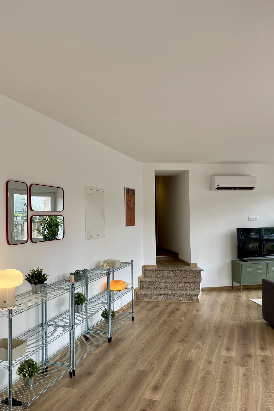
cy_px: 211
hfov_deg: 46.4
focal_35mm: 28
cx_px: 141
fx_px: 320
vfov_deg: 65.5
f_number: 1.6
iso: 32
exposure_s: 1/136
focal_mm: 5.1
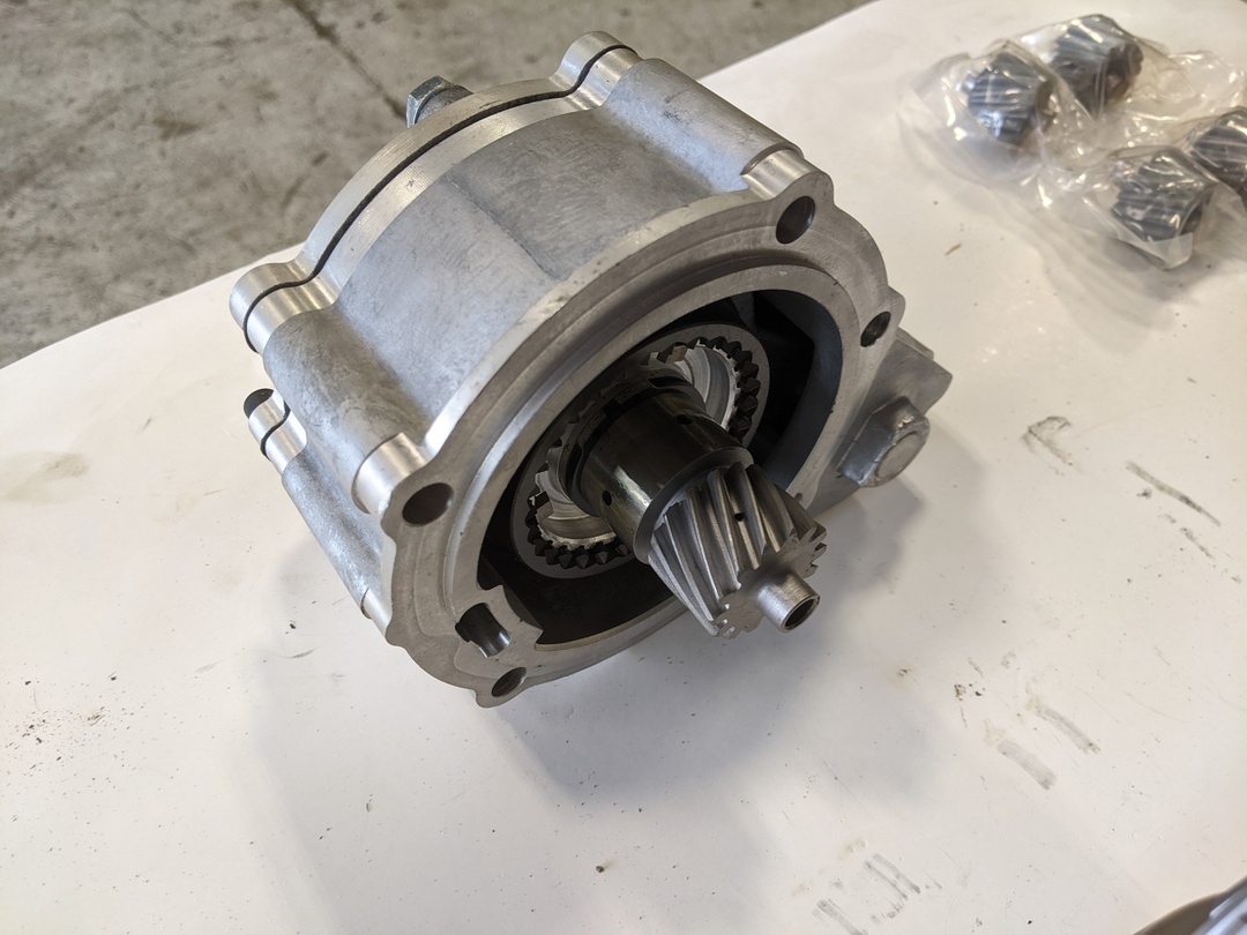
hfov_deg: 65.3
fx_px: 973
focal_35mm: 27
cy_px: 468
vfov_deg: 51.4
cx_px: 624
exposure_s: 1/120
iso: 115
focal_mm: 4.44
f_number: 1.8
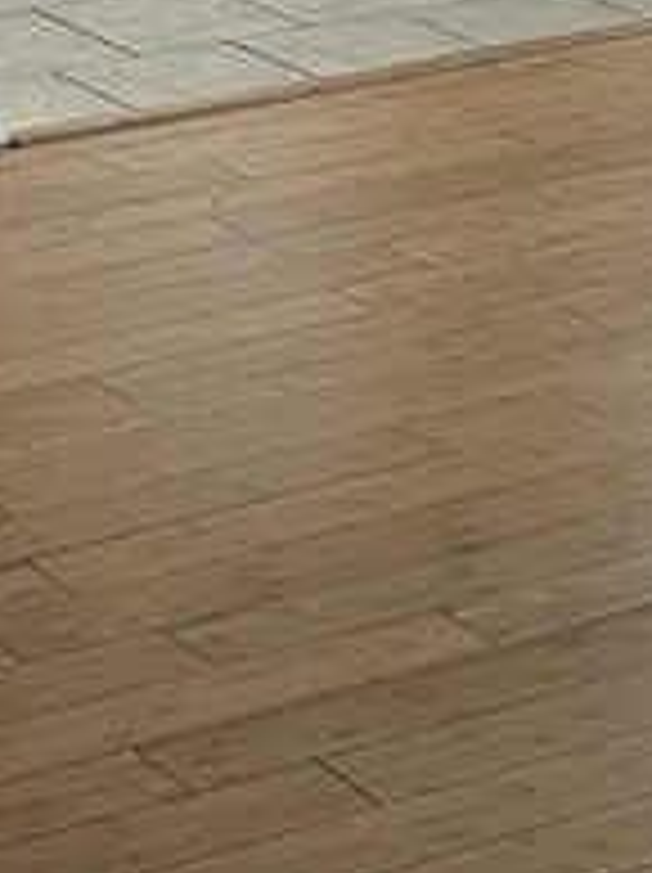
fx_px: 3650
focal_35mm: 145
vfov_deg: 12.7
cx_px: -18
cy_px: -558
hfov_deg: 10.1
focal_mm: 5.1
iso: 160
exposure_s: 1/60
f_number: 1.6
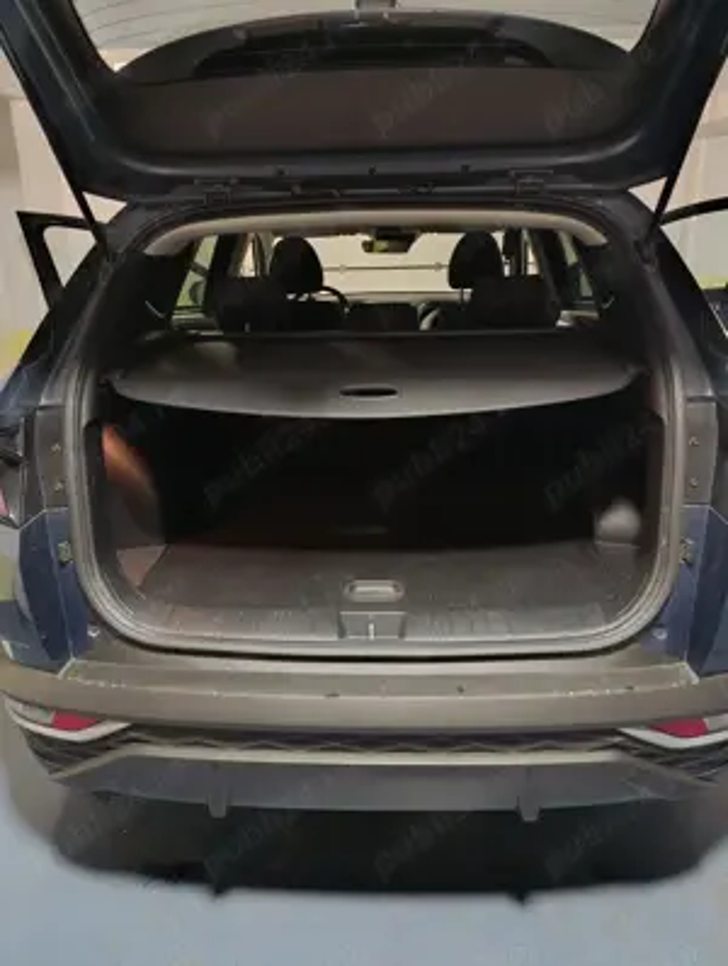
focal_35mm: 23
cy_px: 483
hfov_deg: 59.0
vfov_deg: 73.8
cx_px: 364
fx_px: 643
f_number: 1.6
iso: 1600
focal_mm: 6.14
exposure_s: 1/16.7
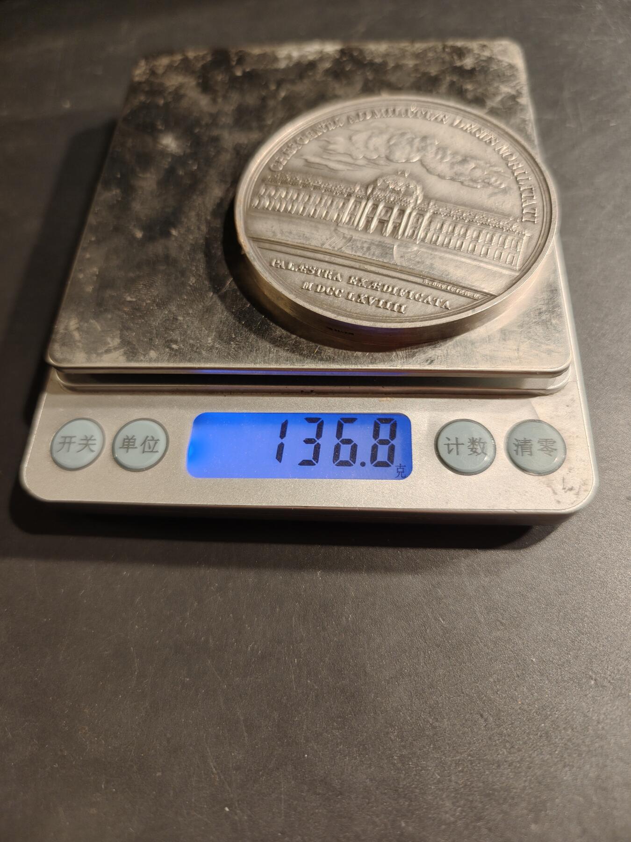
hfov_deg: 58.9
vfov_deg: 73.9
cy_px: 421
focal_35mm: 23
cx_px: 316
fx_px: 559
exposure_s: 1/100
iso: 100
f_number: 1.6
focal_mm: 6.06
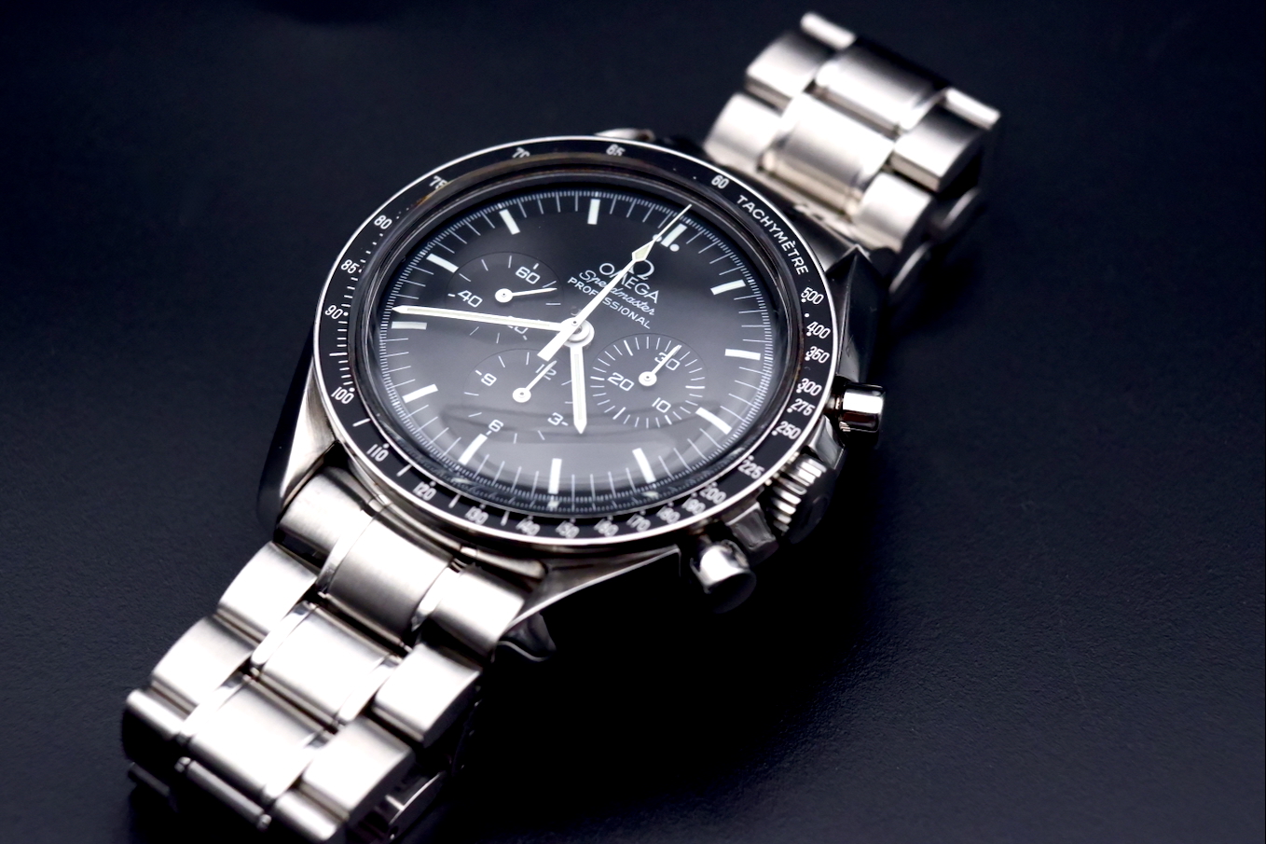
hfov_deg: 21.5
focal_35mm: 95
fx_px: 3340
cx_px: 633
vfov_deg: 14.4
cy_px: 422
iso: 6400
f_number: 6.4
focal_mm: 63.8
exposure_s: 1/4000
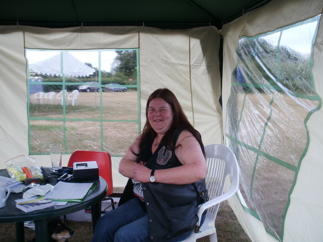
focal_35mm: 36
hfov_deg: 51.4
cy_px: 121
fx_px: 336
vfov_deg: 39.7
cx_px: 162
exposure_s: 1/80
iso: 100
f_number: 3.5
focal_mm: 6.3
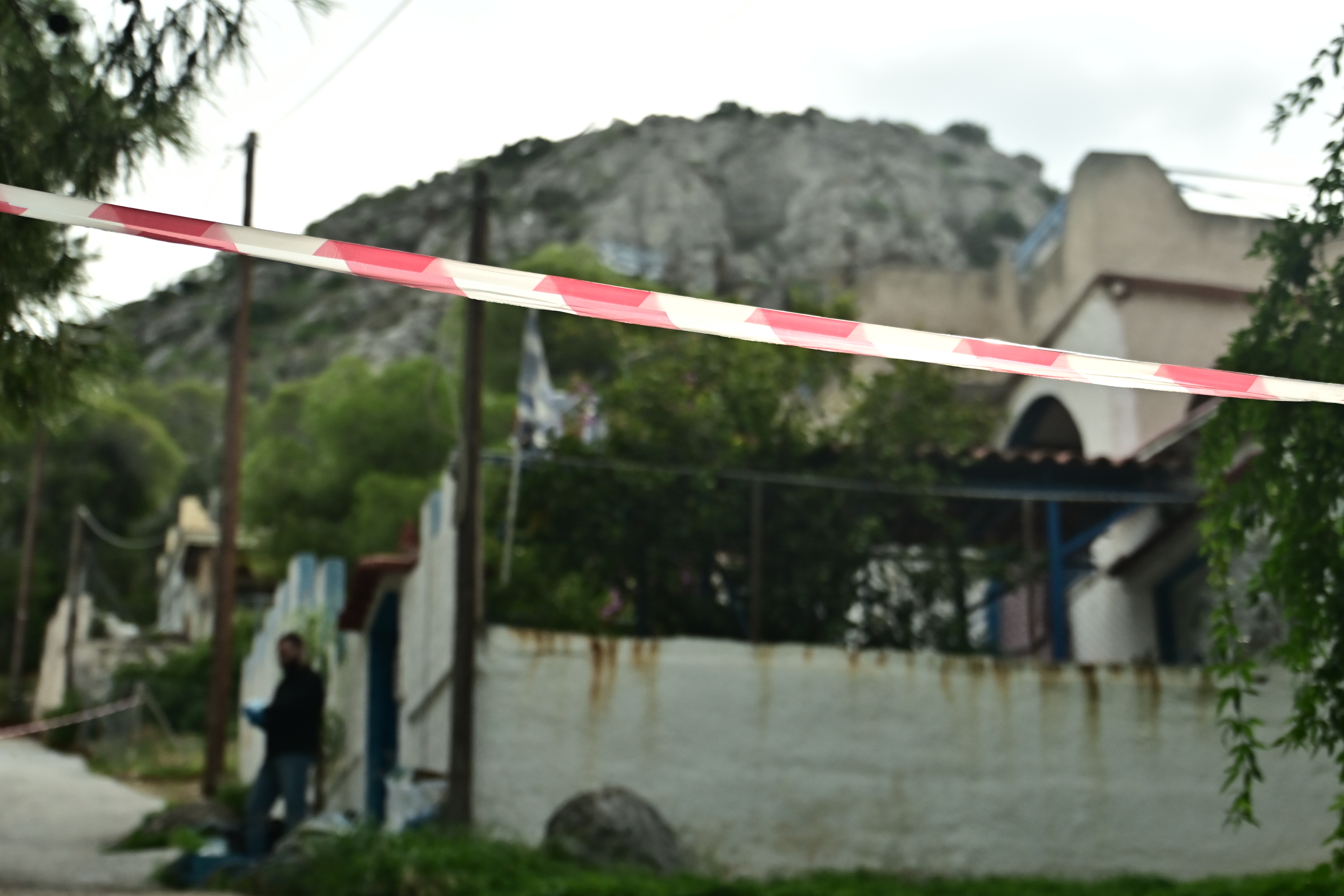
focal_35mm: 66
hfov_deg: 30.5
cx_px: 672
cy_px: 448
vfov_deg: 20.6
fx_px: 2464
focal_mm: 44
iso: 800
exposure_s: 1/4000
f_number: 4
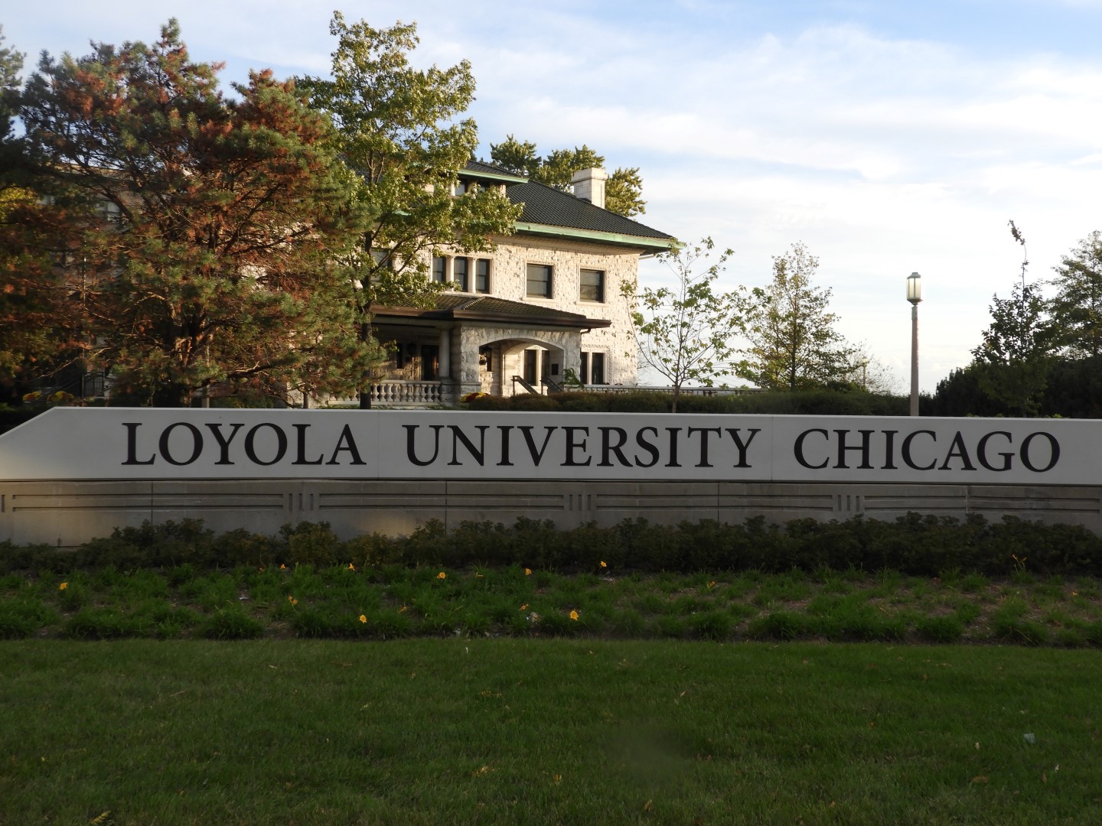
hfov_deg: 52.6
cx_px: 551
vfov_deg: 40.7
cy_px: 413
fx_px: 1114
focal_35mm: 35
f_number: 3.8
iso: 100
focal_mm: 6.3
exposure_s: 1/320
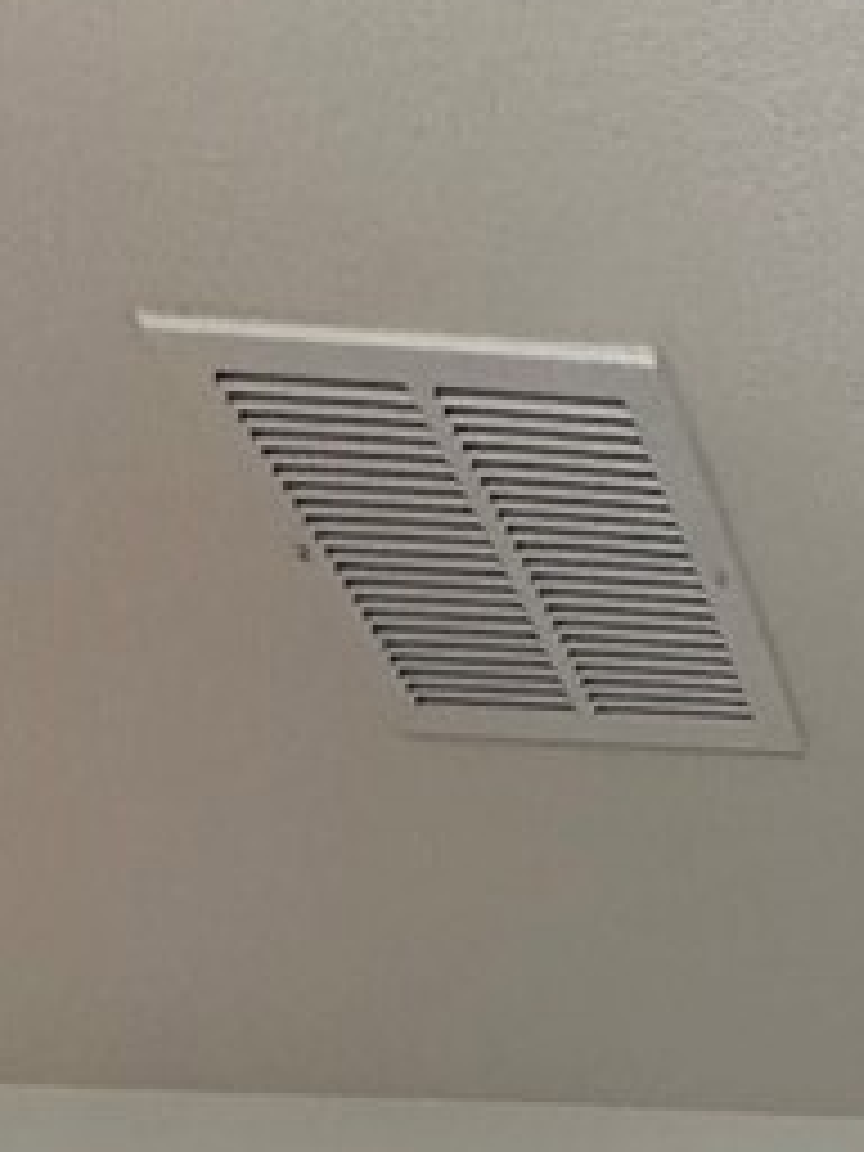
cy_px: 2236
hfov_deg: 20.7
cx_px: 1422
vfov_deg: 20.0
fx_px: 1864
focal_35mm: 56
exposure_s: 1/120
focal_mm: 2.22
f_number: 2.2
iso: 250
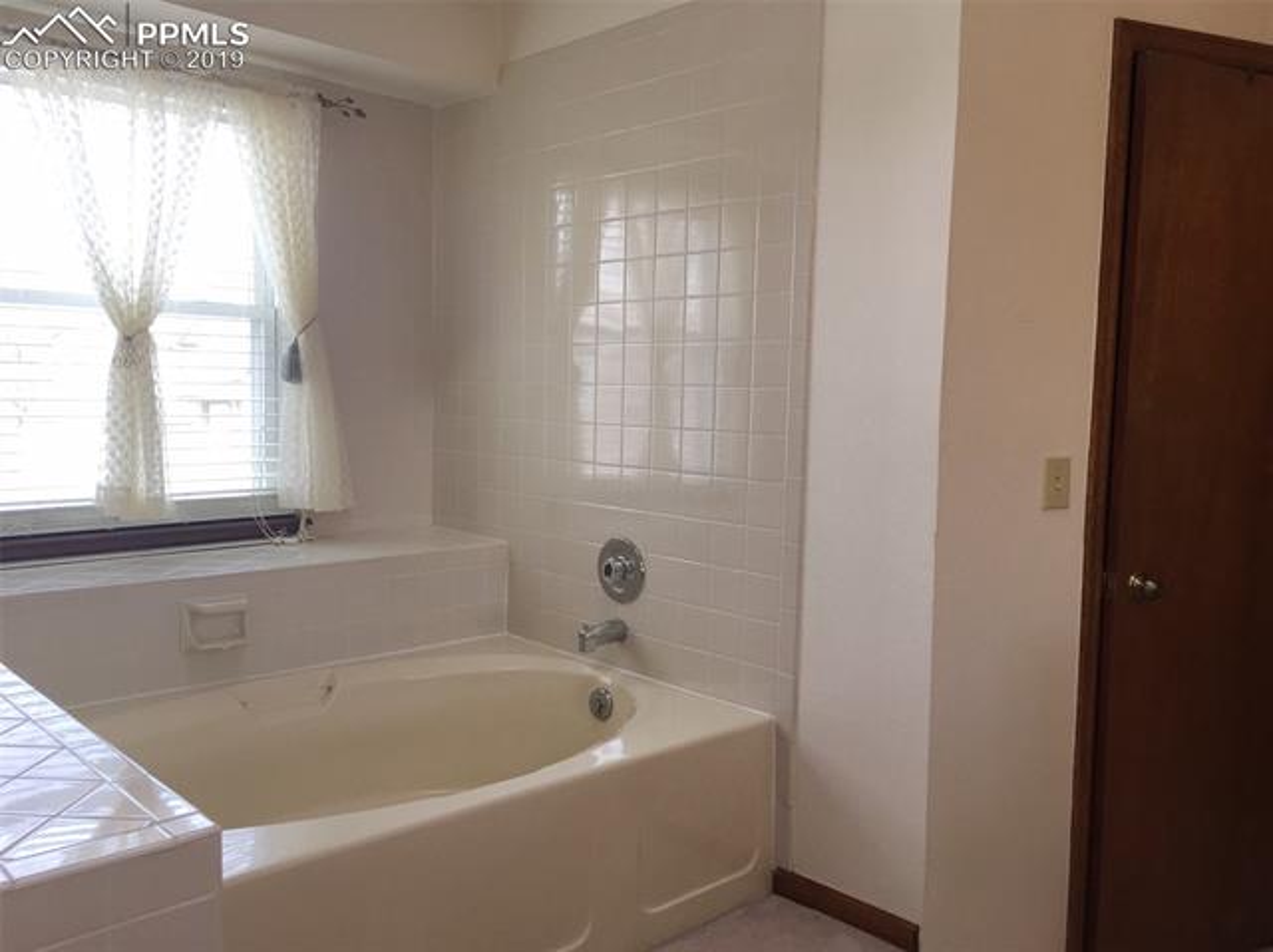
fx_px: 1066
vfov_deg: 48.2
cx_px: 636
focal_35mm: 29
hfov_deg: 61.7
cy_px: 476
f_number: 2.2
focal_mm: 4.15
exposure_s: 1/120
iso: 40
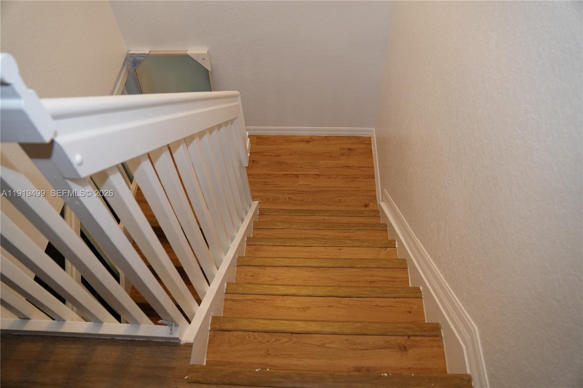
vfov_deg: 50.4
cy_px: 194
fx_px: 413
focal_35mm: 26
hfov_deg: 70.4
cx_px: 292
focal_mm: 17
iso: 500
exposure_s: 1/60
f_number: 3.2
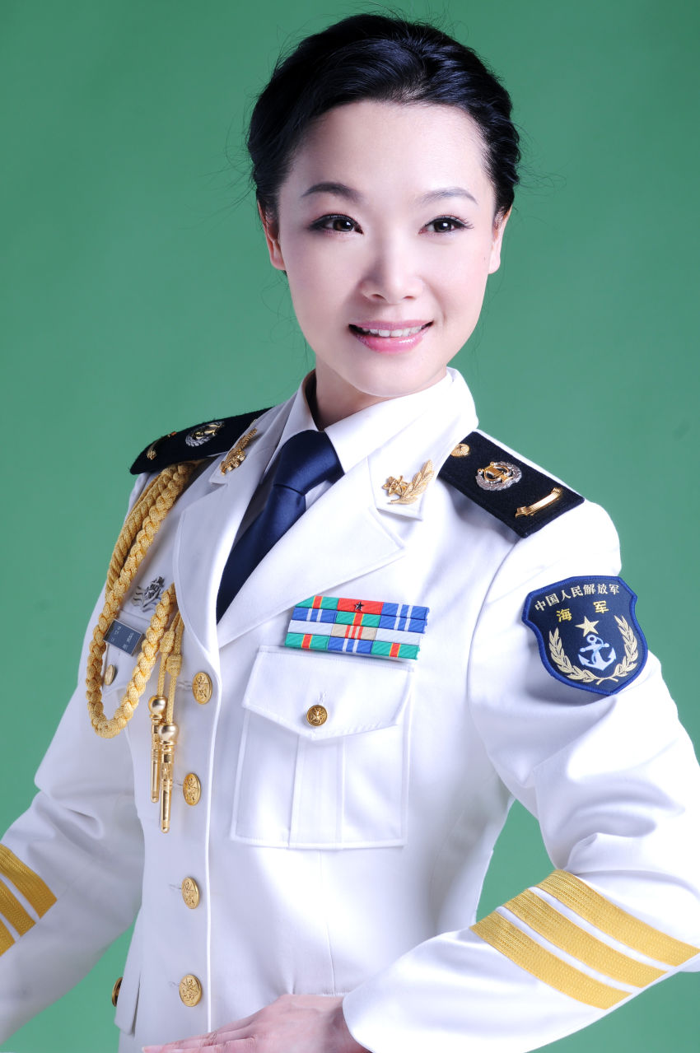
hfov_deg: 10.7
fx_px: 3727
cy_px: 526
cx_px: 350
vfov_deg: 16.1
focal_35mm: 128
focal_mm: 85
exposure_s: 1/160
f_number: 11
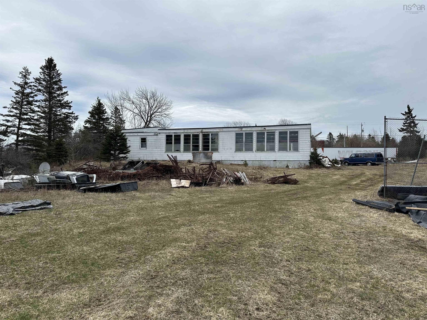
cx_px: 214
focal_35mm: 24
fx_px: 296
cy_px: 160
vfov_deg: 56.8
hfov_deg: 71.6
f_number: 1.78
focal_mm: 6.86
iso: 80
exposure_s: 1/2882
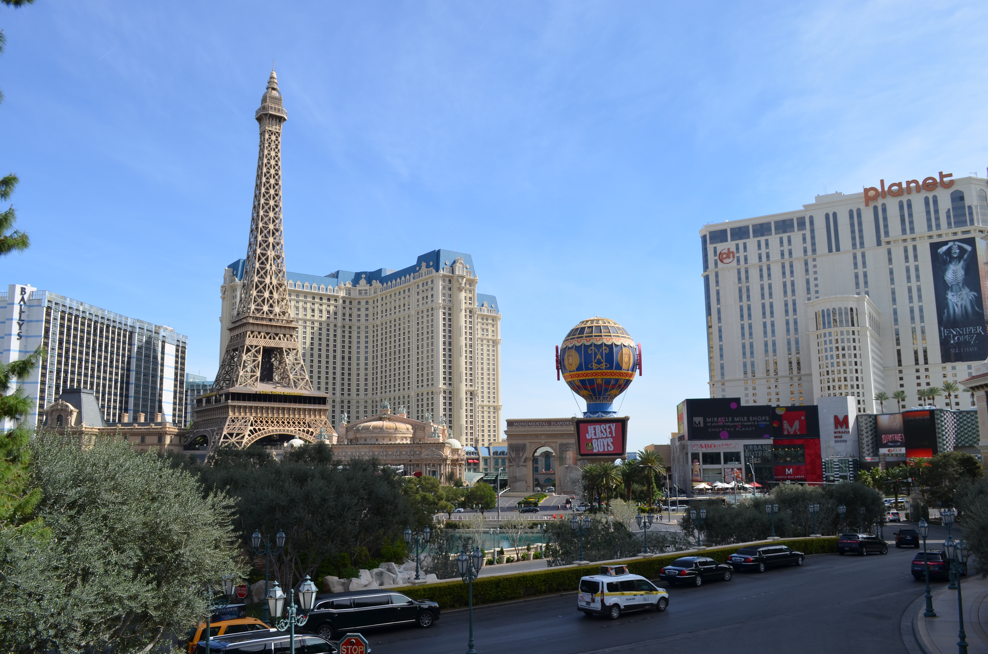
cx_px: 494
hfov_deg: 62.0
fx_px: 822
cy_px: 327
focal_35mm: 30
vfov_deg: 43.4
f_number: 8
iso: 100
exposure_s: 1/250
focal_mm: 20
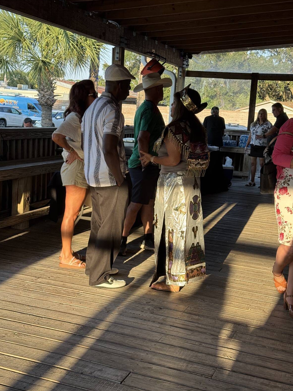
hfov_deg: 29.7
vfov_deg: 38.9
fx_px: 553
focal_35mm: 49
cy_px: 196
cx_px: 145
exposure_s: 1/352
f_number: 1.78
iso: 64
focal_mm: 6.76
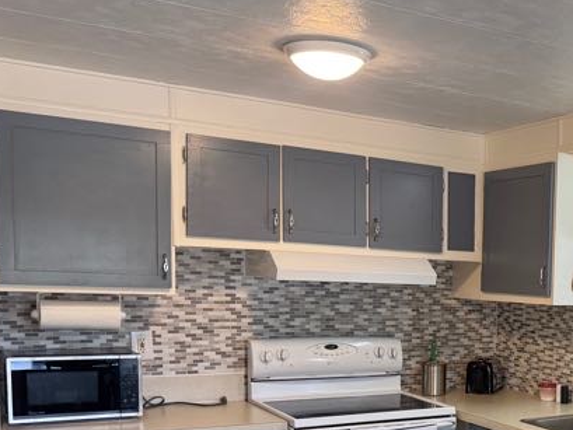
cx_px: 555
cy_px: 368
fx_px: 811
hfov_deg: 35.7
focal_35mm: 49
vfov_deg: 28.8
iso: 160
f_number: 1.78
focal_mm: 6.76
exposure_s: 1/120
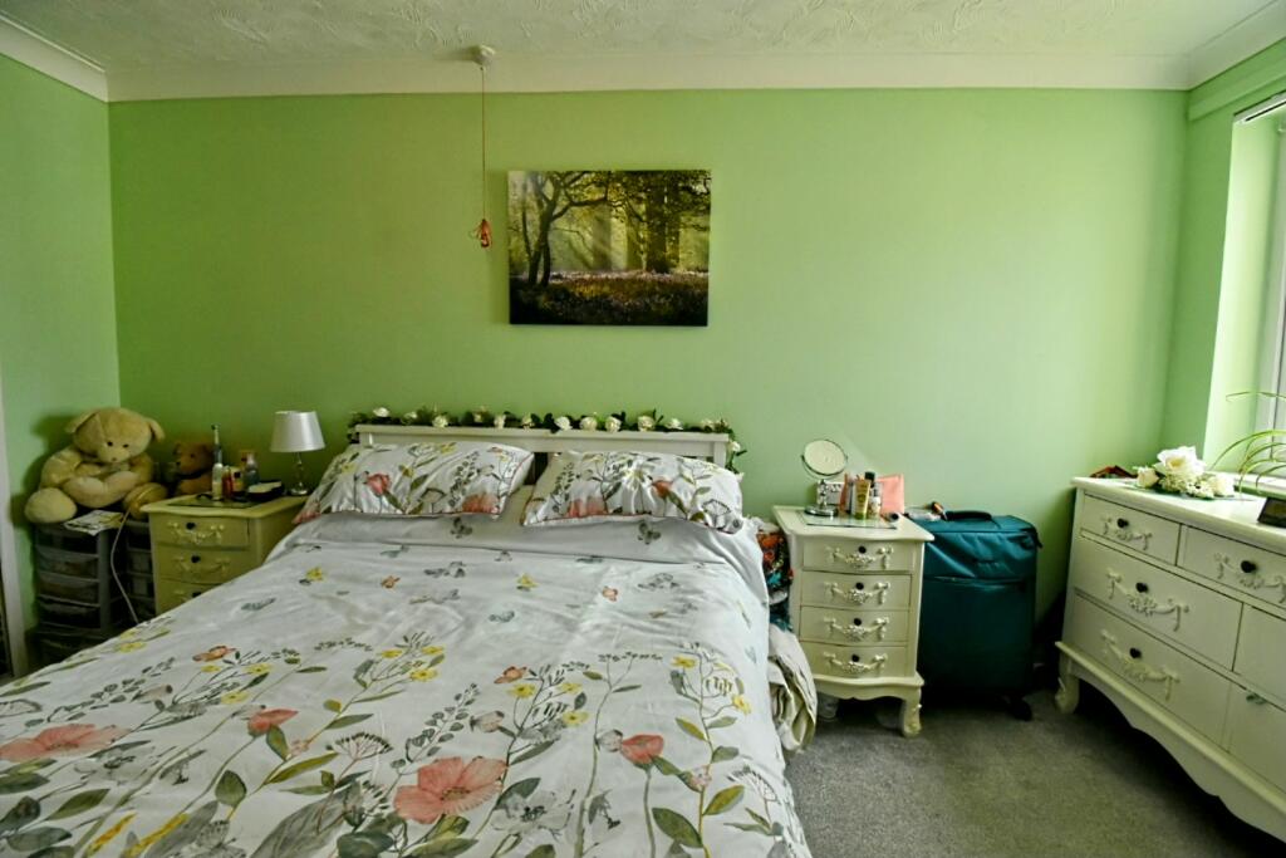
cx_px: 643
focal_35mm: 15
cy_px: 429
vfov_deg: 77.3
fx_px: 536
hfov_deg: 100.4
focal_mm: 10
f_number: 9
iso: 3200
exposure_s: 1/320
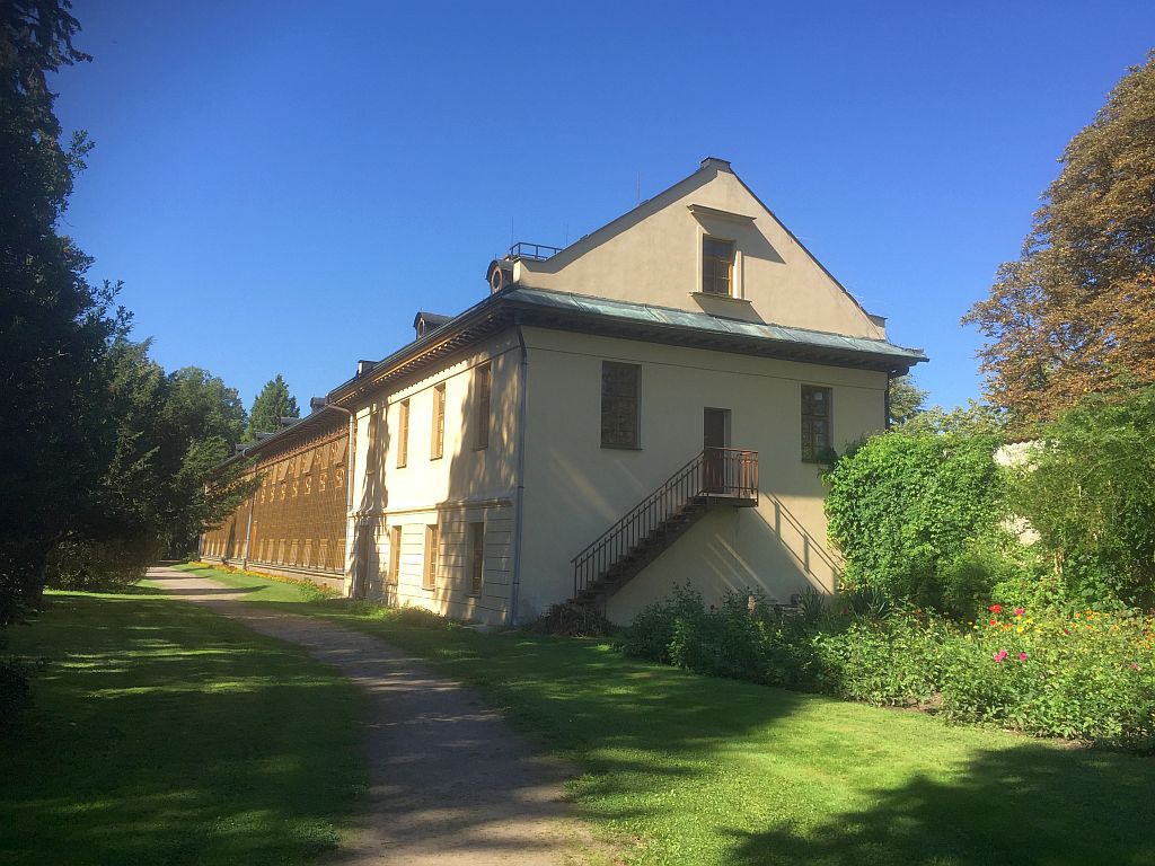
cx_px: 578
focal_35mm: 29
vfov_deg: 48.2
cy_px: 433
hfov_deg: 61.7
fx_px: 968
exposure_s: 1/879
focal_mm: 4.15
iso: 32
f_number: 2.2
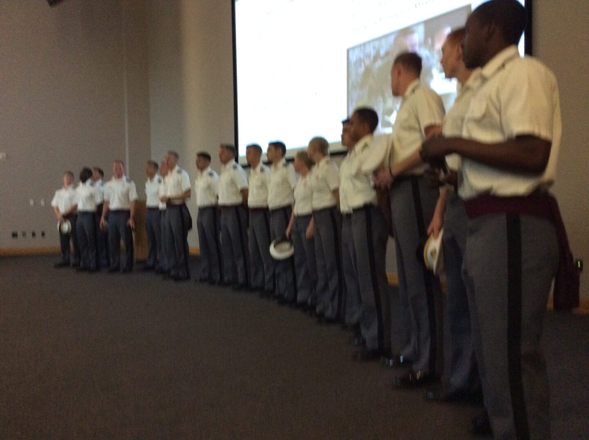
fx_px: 544
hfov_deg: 56.9
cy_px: 220
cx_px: 294
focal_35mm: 32
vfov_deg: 44.1
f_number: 2.4
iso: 320
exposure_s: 1/24
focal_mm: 3.3
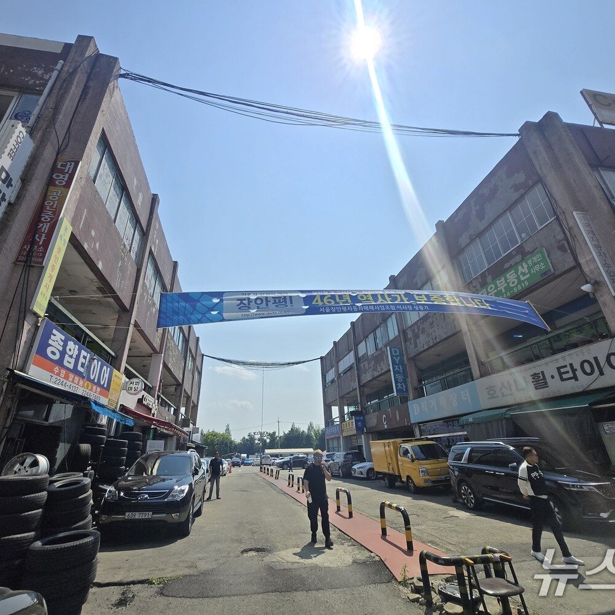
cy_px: 294
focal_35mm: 16
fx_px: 322
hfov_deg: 87.4
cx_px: 293
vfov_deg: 87.4
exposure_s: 1/3050
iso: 25
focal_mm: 1.7
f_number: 2.2
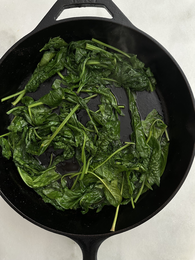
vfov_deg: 71.6
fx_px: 180
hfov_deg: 56.8
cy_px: 130
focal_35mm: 24
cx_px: 98
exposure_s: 1/75
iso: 250
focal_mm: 6.86
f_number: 1.78
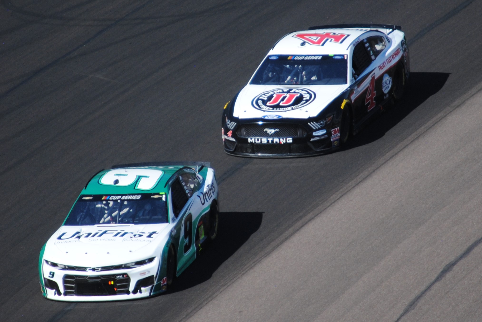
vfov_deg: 3.1
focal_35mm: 450
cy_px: 161
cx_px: 241
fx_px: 6031
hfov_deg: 4.6
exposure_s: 1/1000
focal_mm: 300
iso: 200
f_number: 5.6
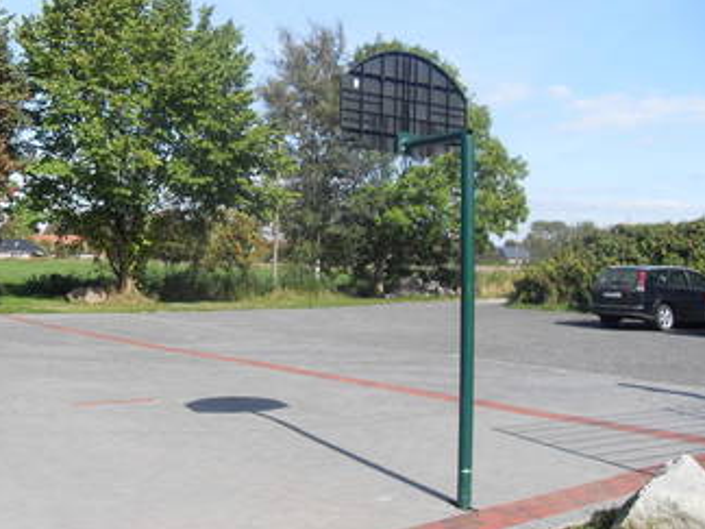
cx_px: 287
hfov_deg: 44.6
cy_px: 235
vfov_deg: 34.3
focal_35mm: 42
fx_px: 855
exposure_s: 1/125
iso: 80
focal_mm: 6.3
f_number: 7
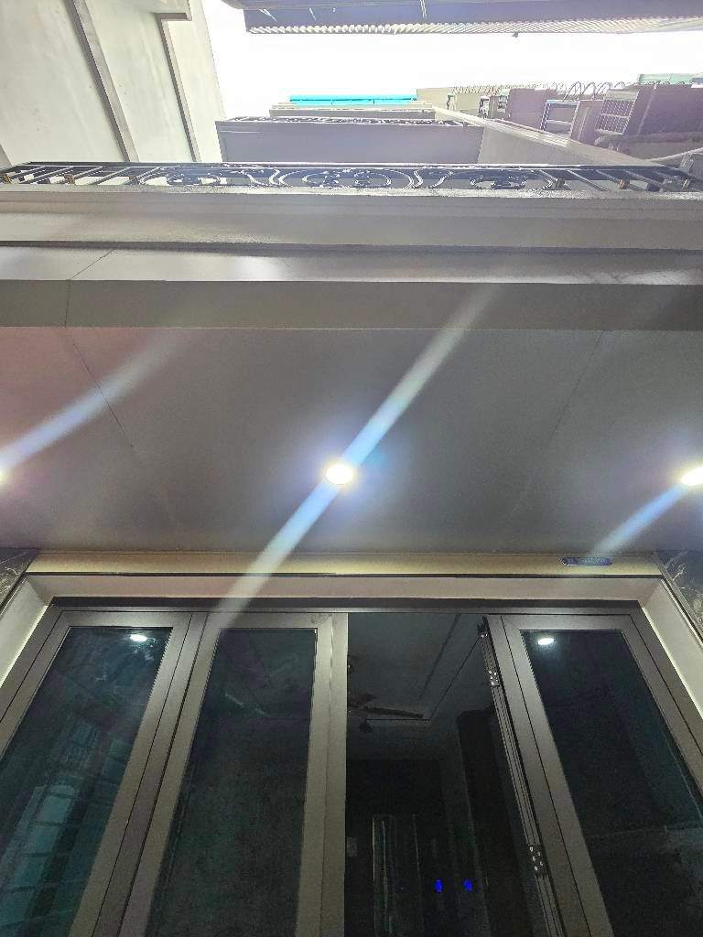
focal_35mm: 13
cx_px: 352
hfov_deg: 89.9
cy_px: 468
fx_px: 352
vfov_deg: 106.2
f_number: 2.2
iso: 250
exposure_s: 1/50
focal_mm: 2.2
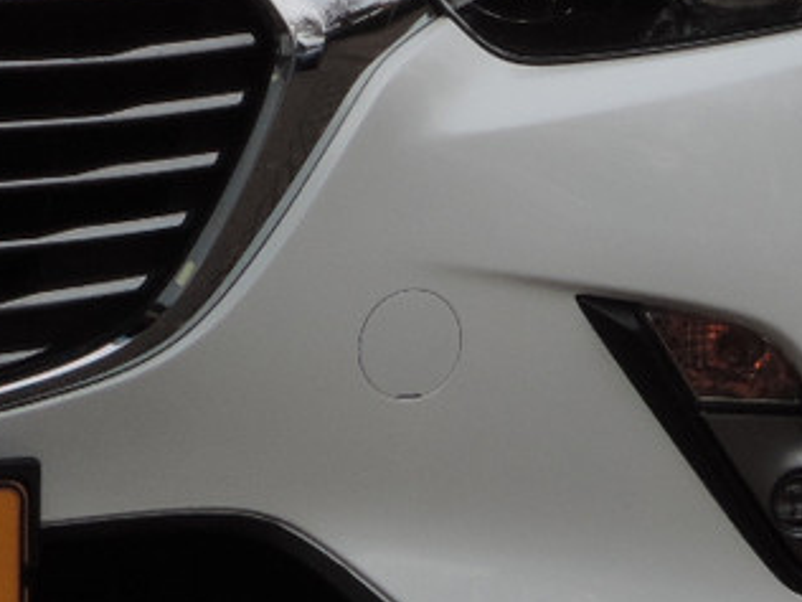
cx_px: -363
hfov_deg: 4.1
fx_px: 11098
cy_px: -188
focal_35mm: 479
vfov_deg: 3.1
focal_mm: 18.7
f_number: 4.2
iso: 80
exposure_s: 1/320
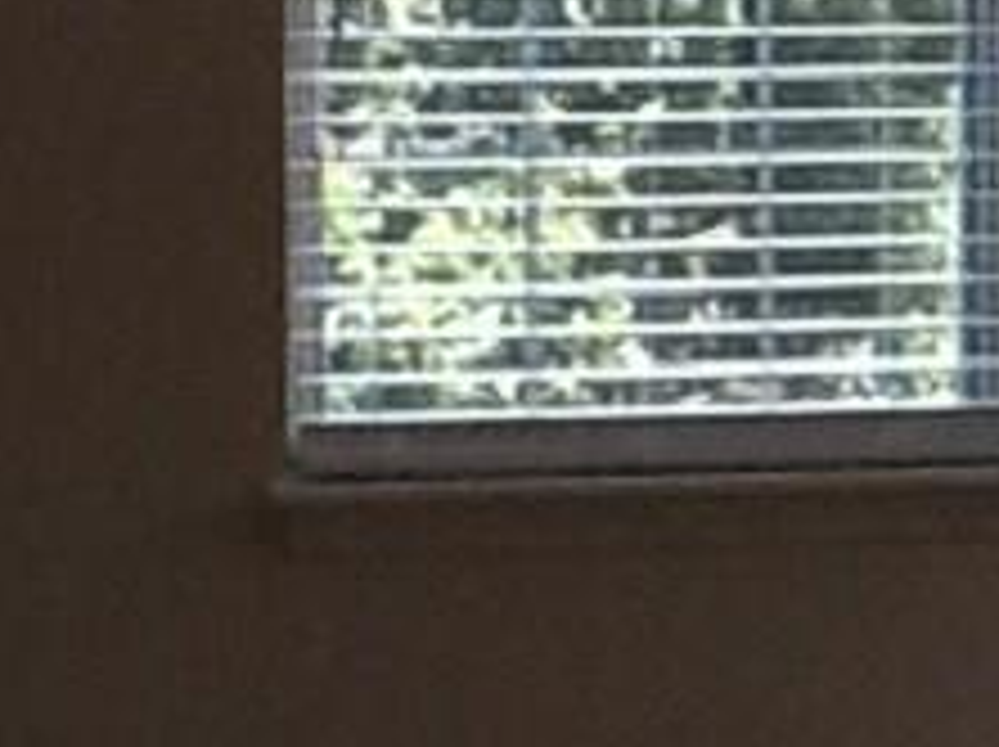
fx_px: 5852
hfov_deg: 9.4
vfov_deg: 7.3
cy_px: 400
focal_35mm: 203
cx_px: 1580
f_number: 2.4
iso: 40
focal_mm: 2.03
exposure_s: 1/120
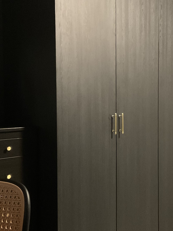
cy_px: 117
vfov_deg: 36.8
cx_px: 108
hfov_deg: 27.9
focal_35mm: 52
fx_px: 347
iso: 500
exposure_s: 1/20
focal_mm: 3
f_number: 1.8
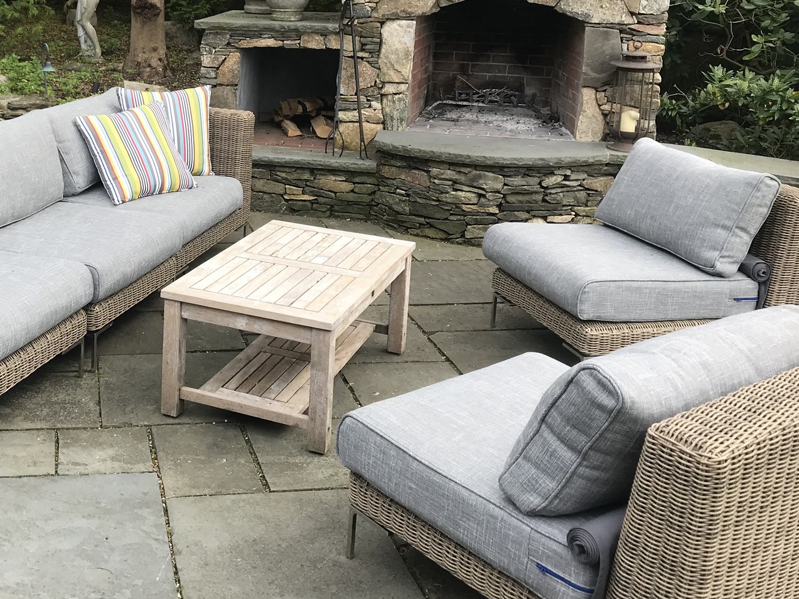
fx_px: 1016
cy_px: 171
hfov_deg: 41.6
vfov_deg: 32.4
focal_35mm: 44
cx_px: 193
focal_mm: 3.99
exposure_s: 1/433
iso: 20
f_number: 1.8
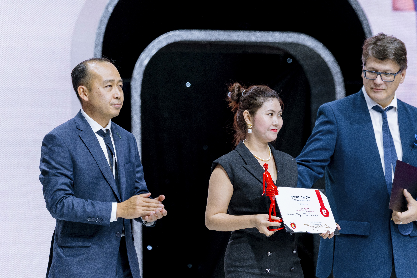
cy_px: 145
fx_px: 2227
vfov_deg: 7.1
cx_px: 250
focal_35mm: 192
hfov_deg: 10.7
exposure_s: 1/200
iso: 1000
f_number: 2.8
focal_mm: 154.2
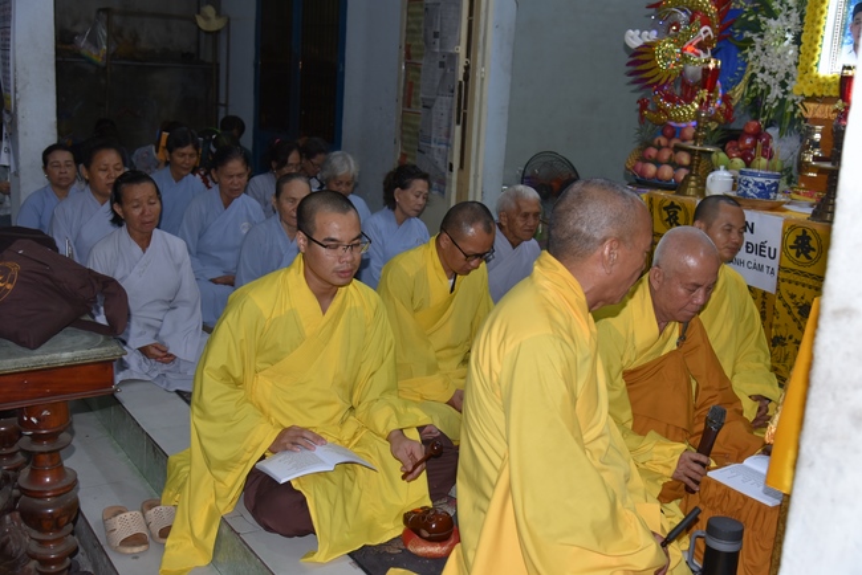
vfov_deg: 35.1
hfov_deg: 50.7
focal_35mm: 38
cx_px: 431
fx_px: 910
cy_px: 288
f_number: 4.5
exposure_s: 1/60
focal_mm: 38
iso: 640
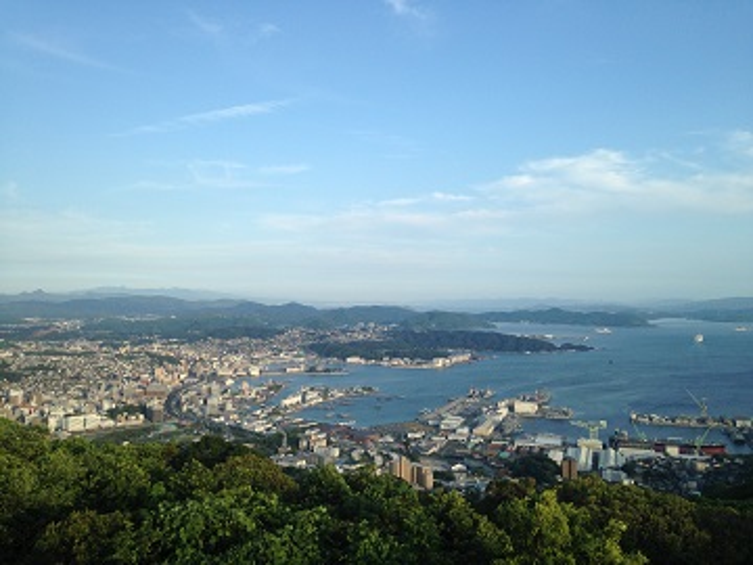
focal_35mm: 33
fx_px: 718
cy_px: 282
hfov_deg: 55.4
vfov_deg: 42.9
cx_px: 376
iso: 50
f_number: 2.4
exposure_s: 1/809
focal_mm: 4.12
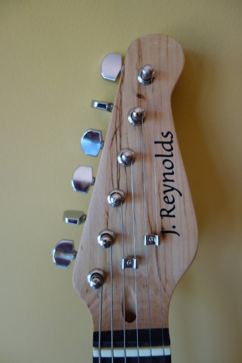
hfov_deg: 46.4
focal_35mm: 28
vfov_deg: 65.5
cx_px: 121
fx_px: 282
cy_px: 182
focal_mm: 10.4
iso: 250
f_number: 1.8
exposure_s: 1/125
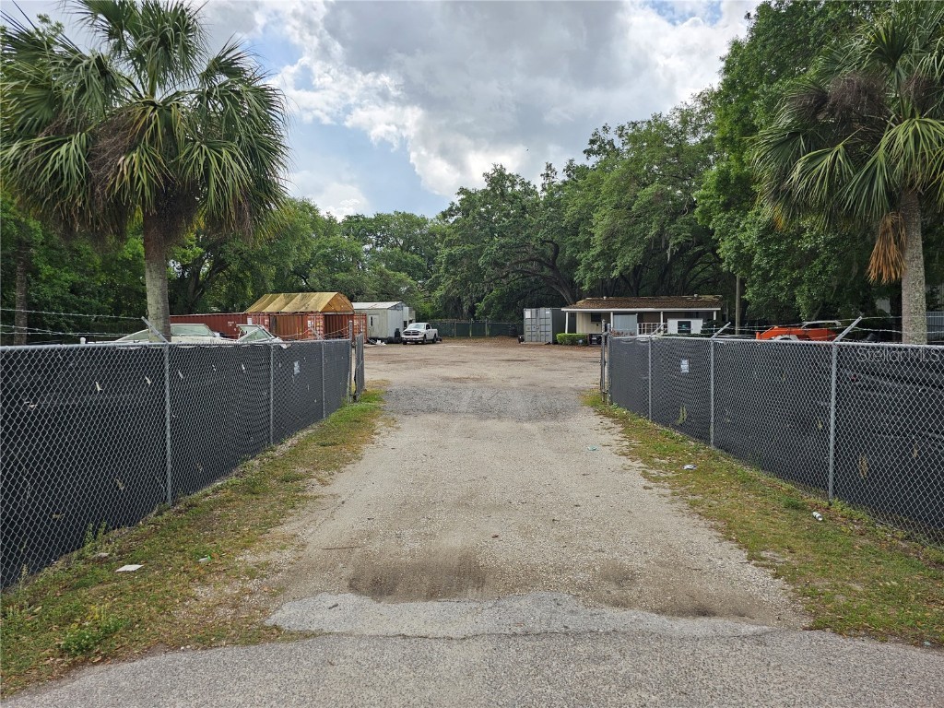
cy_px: 354
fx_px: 627
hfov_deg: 73.9
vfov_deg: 58.9
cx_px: 472
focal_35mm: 23
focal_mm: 6.3
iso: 10
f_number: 1.7
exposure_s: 1/481
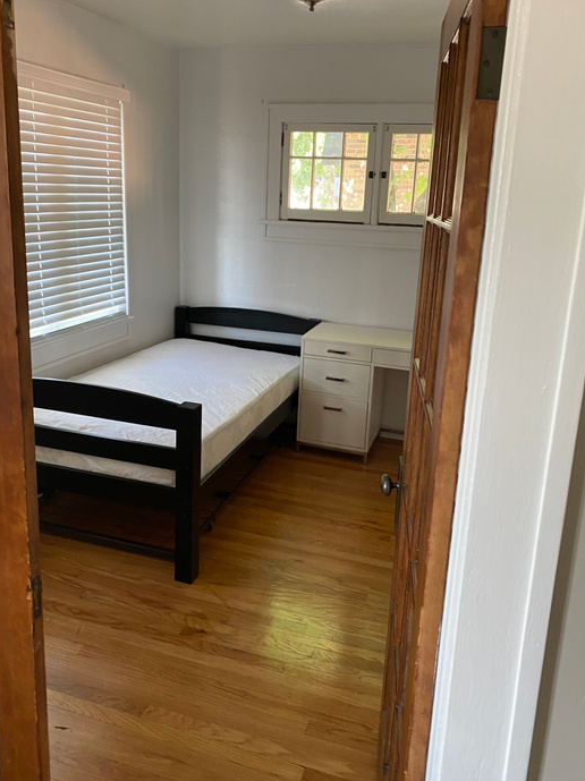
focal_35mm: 29
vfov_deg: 61.6
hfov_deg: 48.2
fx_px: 654
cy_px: 360
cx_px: 279
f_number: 1.8
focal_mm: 4.25
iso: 125
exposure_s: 1/61
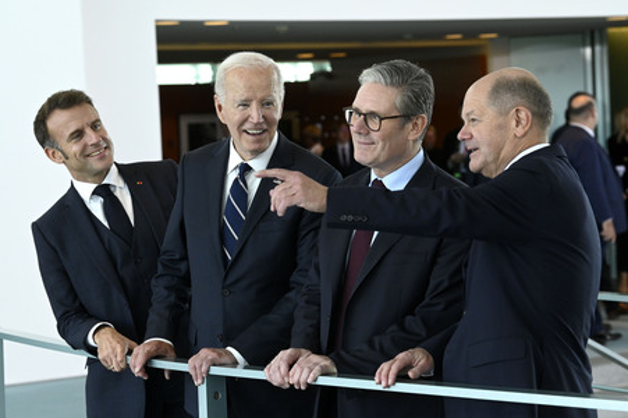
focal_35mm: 112
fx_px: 1952
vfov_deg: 12.2
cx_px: 314
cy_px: 209
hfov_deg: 18.3
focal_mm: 112
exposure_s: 1/640
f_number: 7.1
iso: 4000
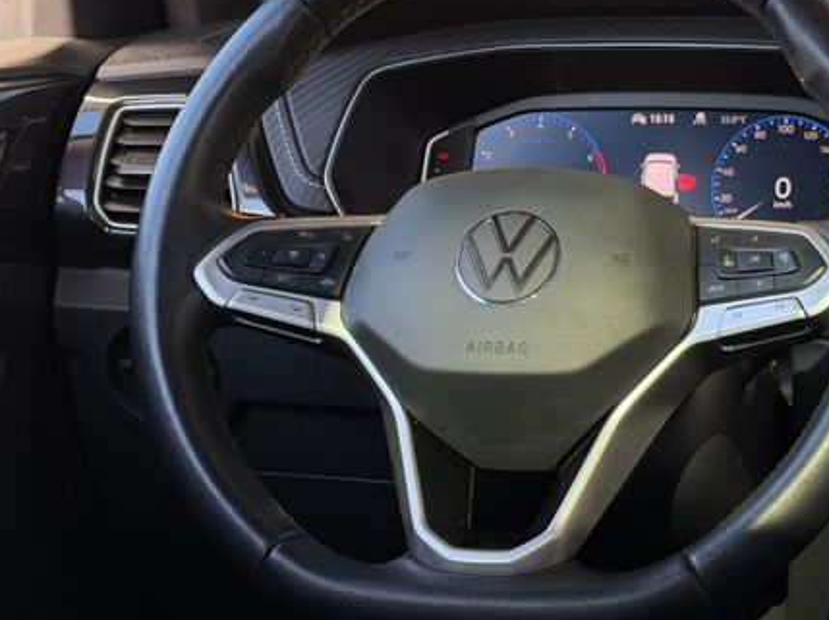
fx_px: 2058
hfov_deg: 22.6
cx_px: 603
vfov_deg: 17.1
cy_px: 297
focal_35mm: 86
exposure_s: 1/203
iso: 100
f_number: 1.78
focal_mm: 6.76
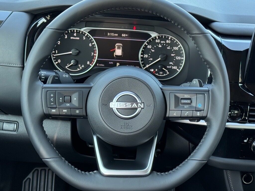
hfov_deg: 39.7
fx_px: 354
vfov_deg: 30.3
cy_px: 96
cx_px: 128
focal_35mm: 48
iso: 100
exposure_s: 1/98
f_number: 1.78
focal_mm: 6.76
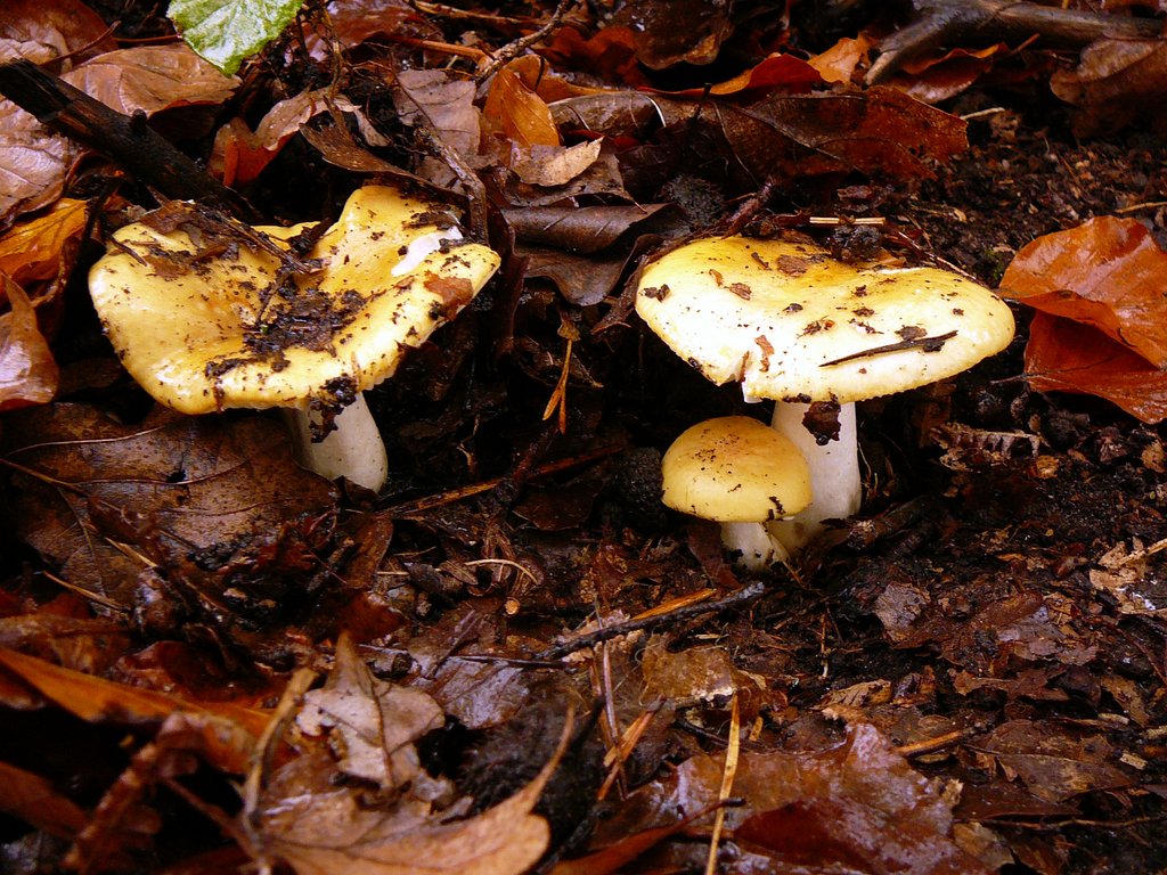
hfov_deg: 52.6
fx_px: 1180
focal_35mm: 35
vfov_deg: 40.7
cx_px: 584
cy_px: 438
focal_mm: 5.2
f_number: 2.8
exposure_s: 1/30
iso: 160
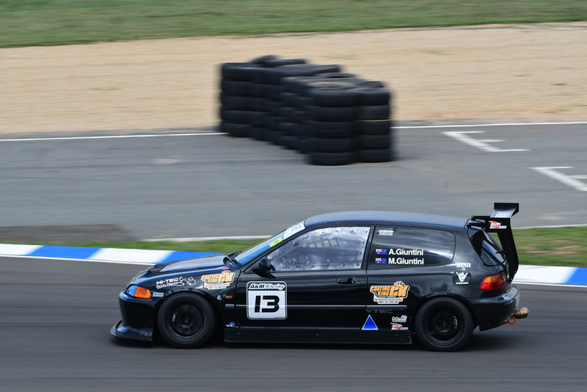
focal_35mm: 300
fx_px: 4893
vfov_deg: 4.6
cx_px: 294
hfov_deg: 6.9
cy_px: 196
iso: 250
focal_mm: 200
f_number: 11
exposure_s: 1/250
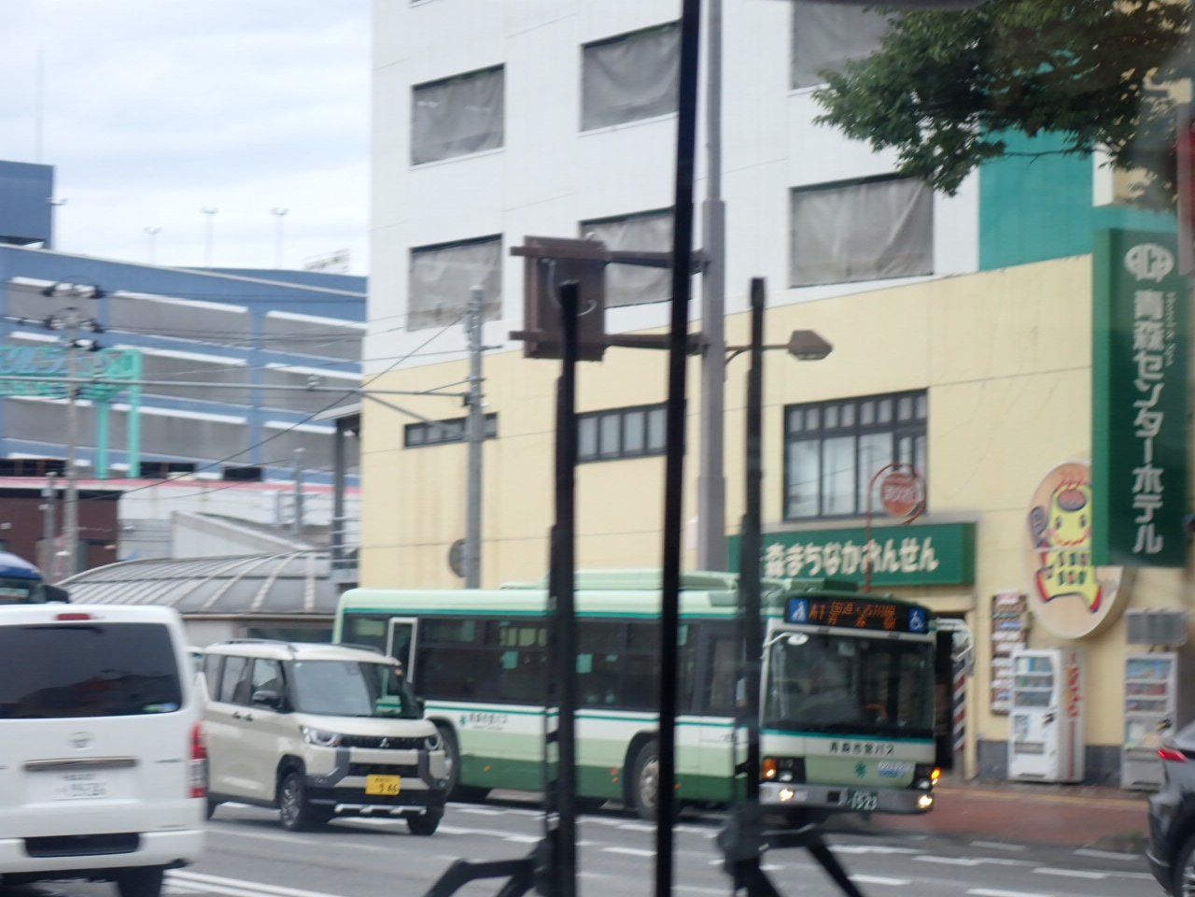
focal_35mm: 100
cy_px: 448
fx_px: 3452
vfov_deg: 14.8
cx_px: 598
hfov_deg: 19.6
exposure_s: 1/125
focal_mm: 18
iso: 160
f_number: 4.9
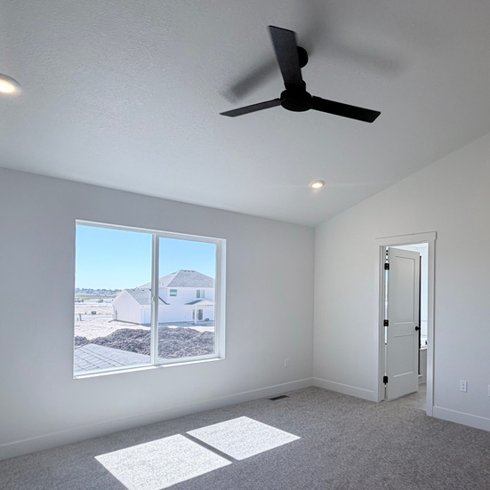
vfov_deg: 66.6
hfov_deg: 63.6
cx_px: 364
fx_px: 368
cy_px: 296
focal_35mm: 23
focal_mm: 2.22
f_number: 2.2
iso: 64
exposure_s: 1/216
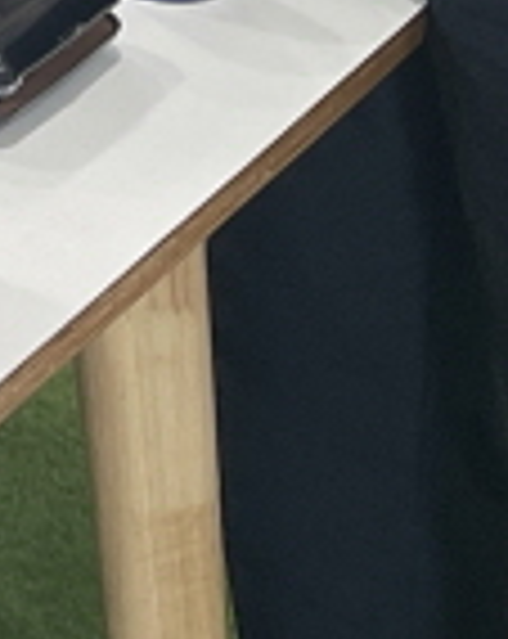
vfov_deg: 8.9
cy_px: -1138
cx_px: -1531
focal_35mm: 185
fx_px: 3488
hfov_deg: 6.6
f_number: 1.6
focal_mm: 5.1
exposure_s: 1/120
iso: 100
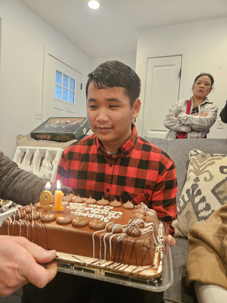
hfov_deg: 58.9
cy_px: 152
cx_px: 114
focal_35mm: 23
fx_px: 201
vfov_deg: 73.9
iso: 800
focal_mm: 5.4
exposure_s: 1/120
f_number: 1.8
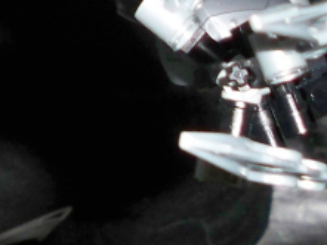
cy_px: -44
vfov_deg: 9.1
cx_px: -357
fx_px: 1531
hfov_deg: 10.9
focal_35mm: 162
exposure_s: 1/60
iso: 200
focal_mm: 6.3
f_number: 3.1
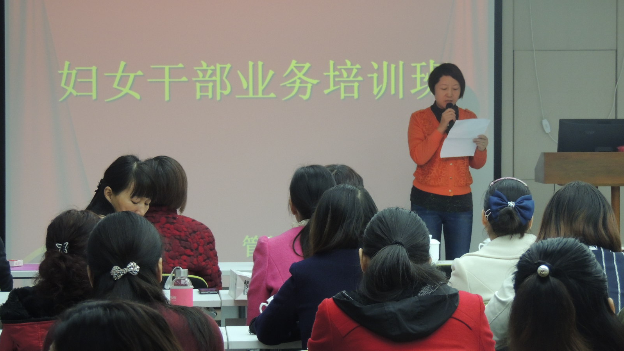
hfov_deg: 16.4
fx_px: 2167
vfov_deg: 9.3
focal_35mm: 131
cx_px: 312
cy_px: 172
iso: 400
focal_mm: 21.4
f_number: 4.2
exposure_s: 1/30
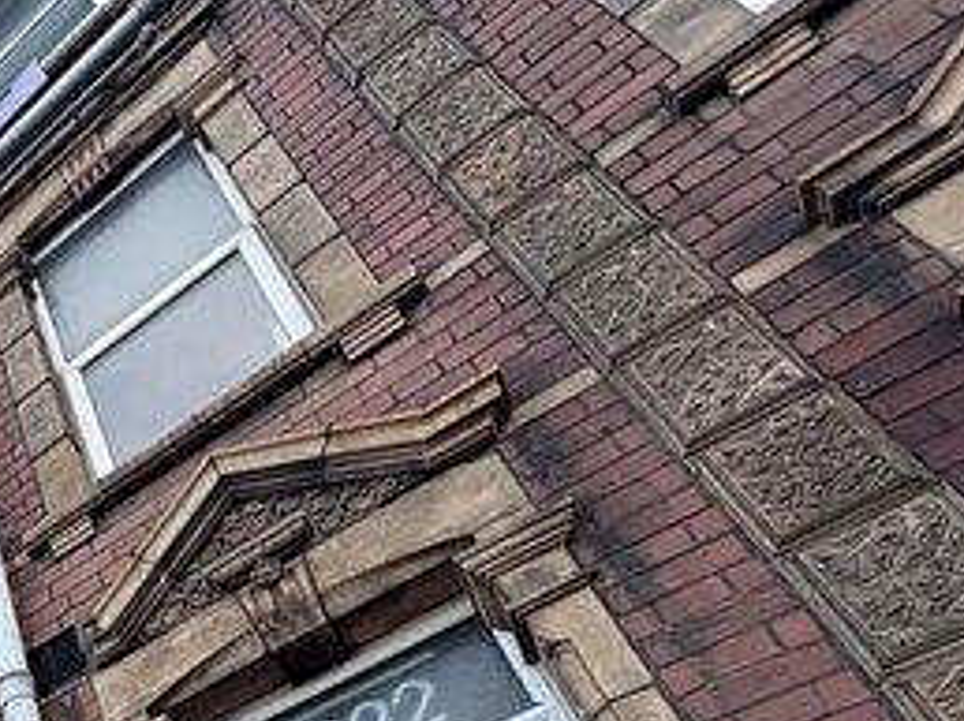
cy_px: 943
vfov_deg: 29.9
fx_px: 1057
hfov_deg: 34.9
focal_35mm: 38
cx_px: -276
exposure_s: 1/283
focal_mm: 2.22
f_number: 2.2
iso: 64
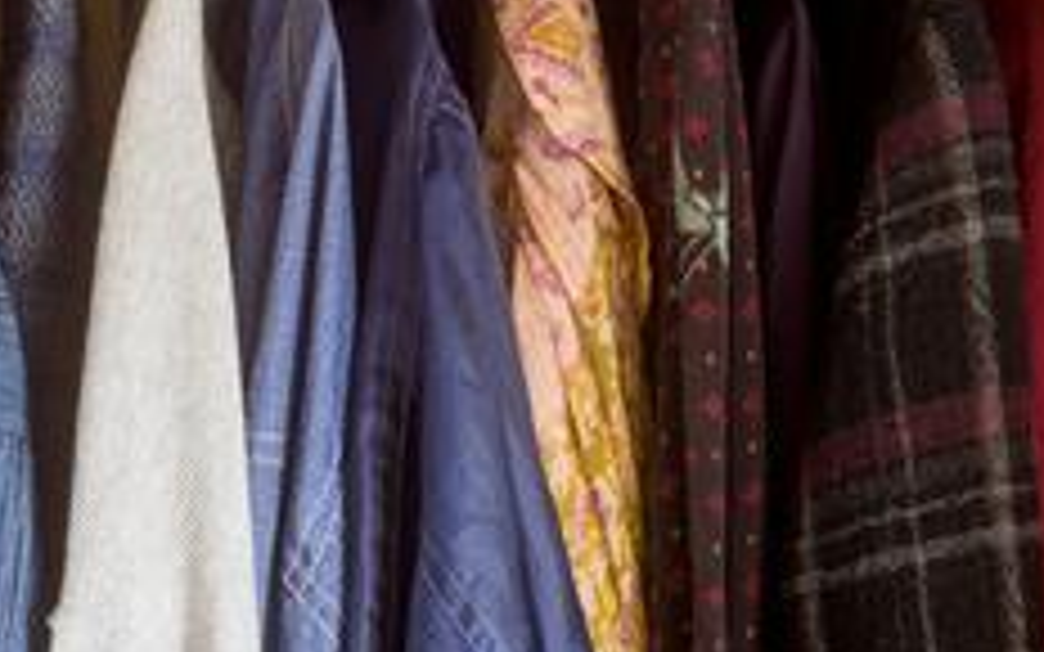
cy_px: -13
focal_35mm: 110
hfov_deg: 18.8
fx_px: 3130
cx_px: 288
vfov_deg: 11.8
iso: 100
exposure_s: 2.5
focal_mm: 50
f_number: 11
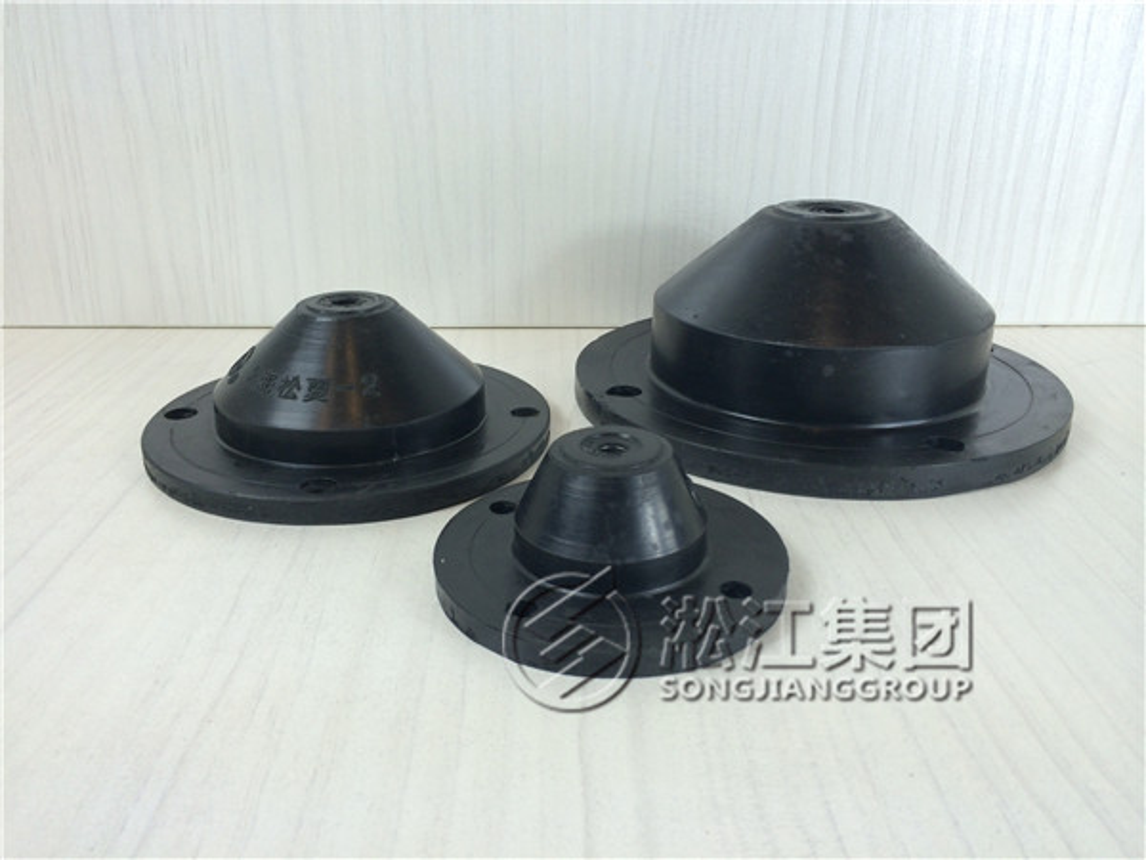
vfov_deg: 46.8
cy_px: 430
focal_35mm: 30
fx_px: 993
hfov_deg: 60.0
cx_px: 573
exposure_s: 1/120
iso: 64
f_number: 2.2
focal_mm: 4.12
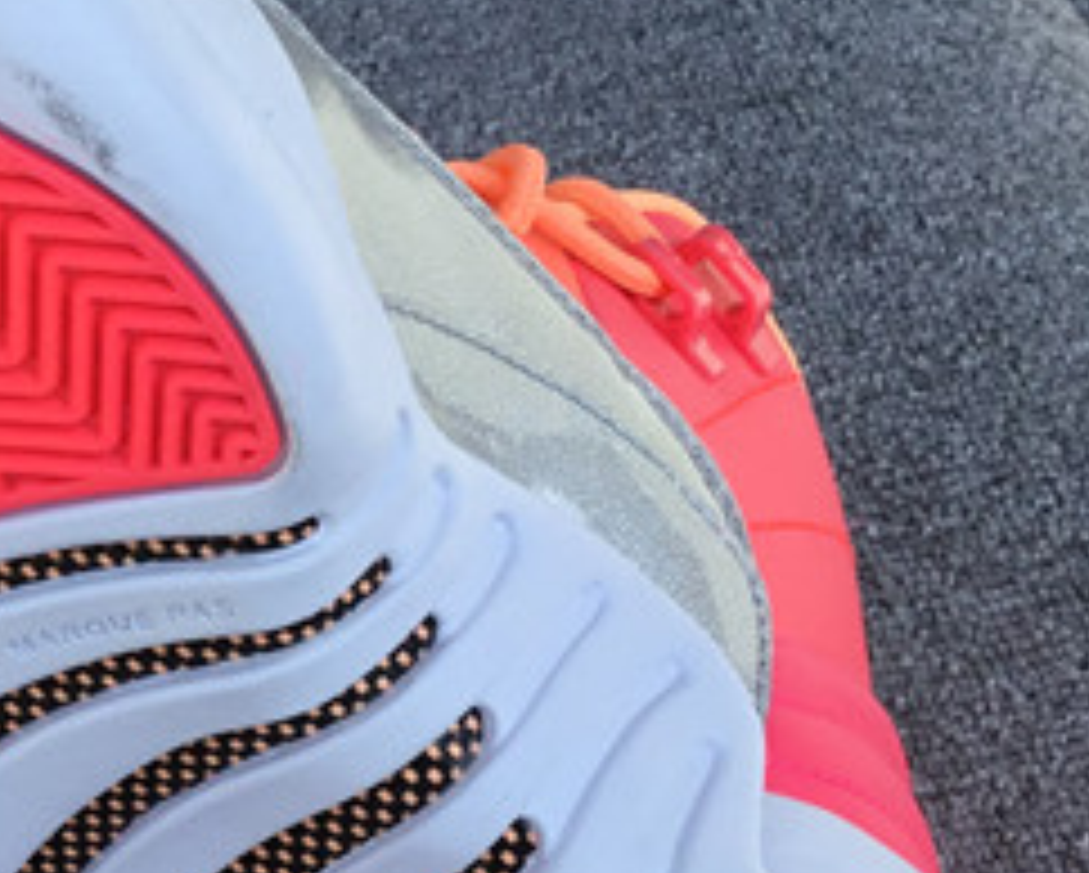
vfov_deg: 15.4
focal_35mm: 100
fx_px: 3226
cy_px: 598
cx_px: -230
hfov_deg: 18.2
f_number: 2.4
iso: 25
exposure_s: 1/590
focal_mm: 3.3
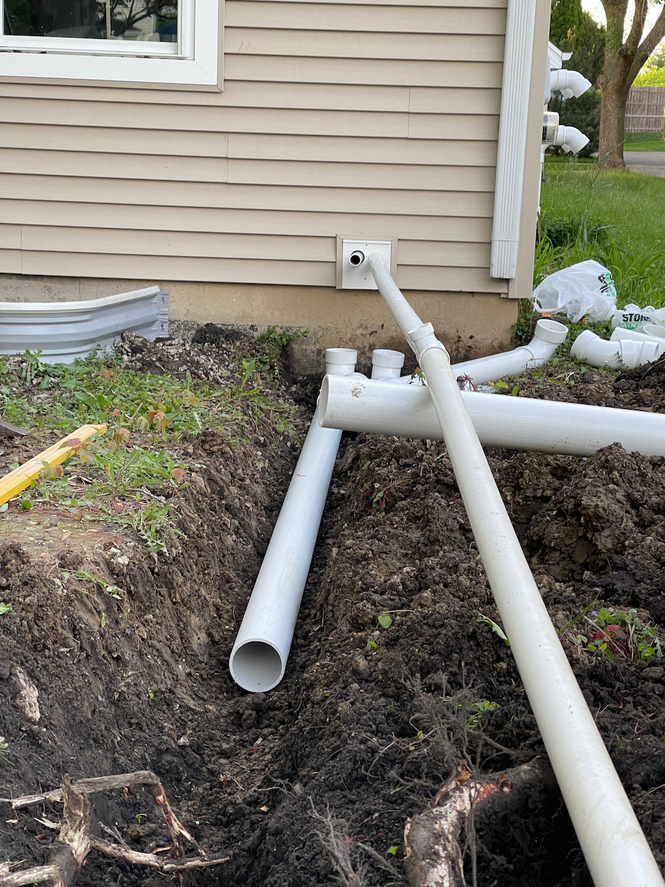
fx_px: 1639
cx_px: 332
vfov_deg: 30.3
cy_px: 444
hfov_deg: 22.9
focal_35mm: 64
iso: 80
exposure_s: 1/99
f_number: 2.2
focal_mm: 7.5
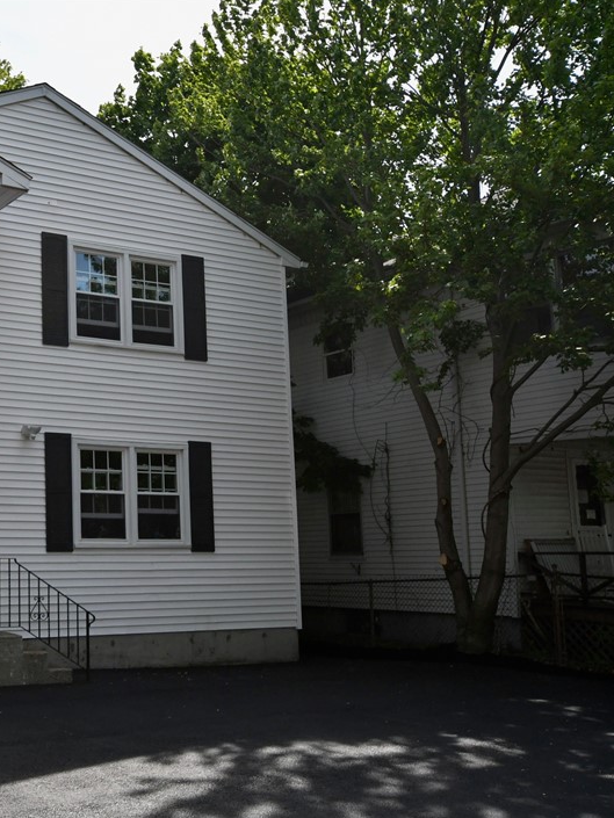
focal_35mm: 38
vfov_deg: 49.3
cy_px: 414
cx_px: 9
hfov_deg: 34.7
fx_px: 892
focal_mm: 17
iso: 800
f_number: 6.3
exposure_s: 1/2500
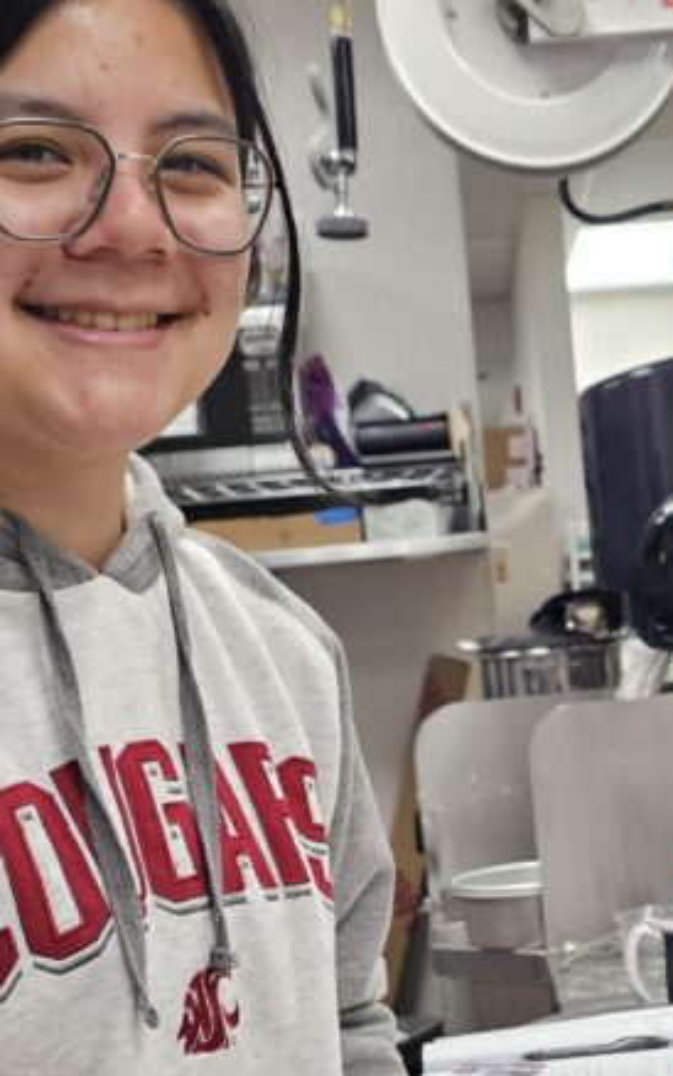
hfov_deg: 22.3
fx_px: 1672
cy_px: 980
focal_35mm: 57
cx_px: 589
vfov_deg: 33.7
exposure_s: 1/120
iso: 200
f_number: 1.7
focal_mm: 6.3
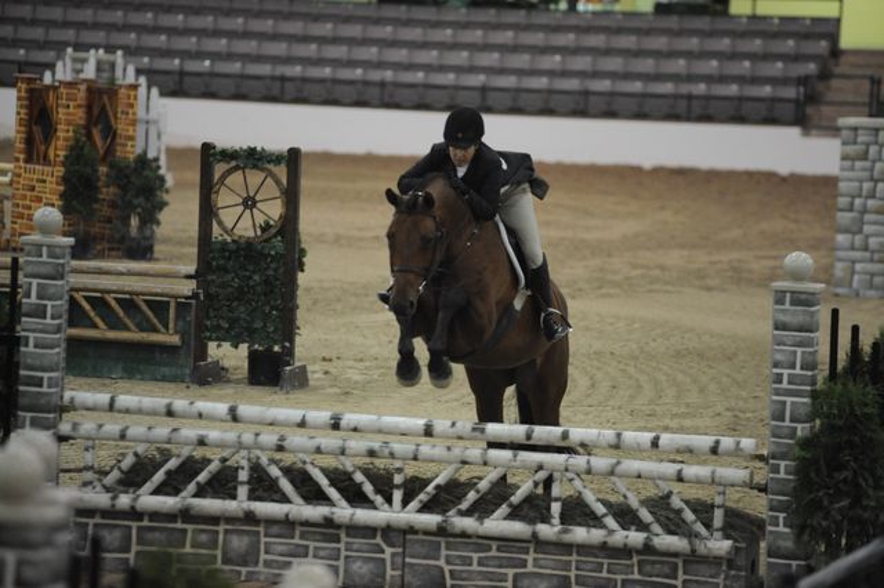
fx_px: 4908
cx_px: 442
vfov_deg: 6.9
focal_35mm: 200
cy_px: 294
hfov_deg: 10.3
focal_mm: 200
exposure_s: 1/400
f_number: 2.8
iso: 6400
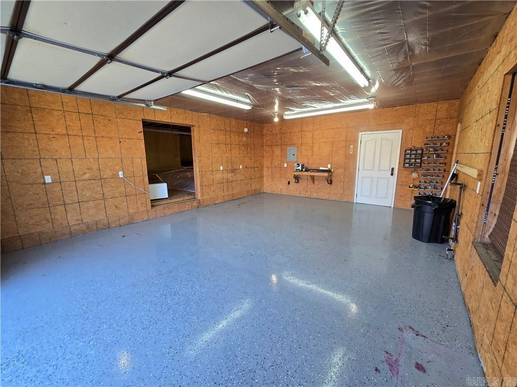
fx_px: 194
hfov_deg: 106.2
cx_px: 258
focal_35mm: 13
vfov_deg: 89.9
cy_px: 194
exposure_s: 1/60
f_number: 2.2
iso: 64
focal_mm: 2.2
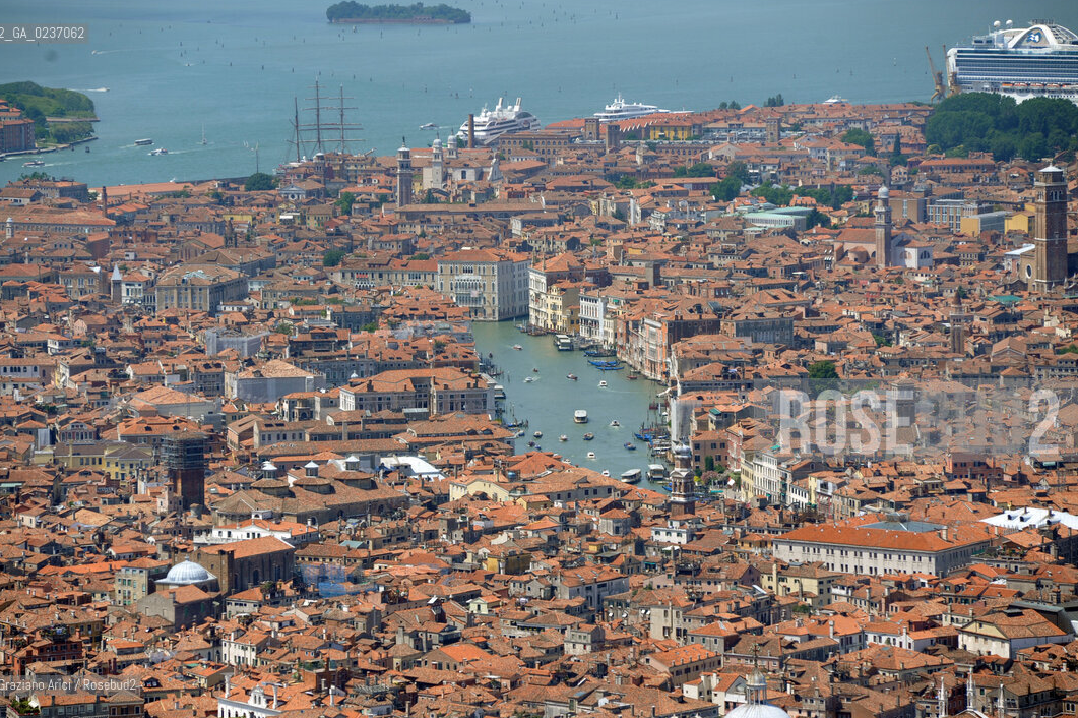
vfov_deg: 6.7
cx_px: 529
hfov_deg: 10.1
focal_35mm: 204
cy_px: 359
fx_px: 6105
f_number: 7.1
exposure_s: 1/1250
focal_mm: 200
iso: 400
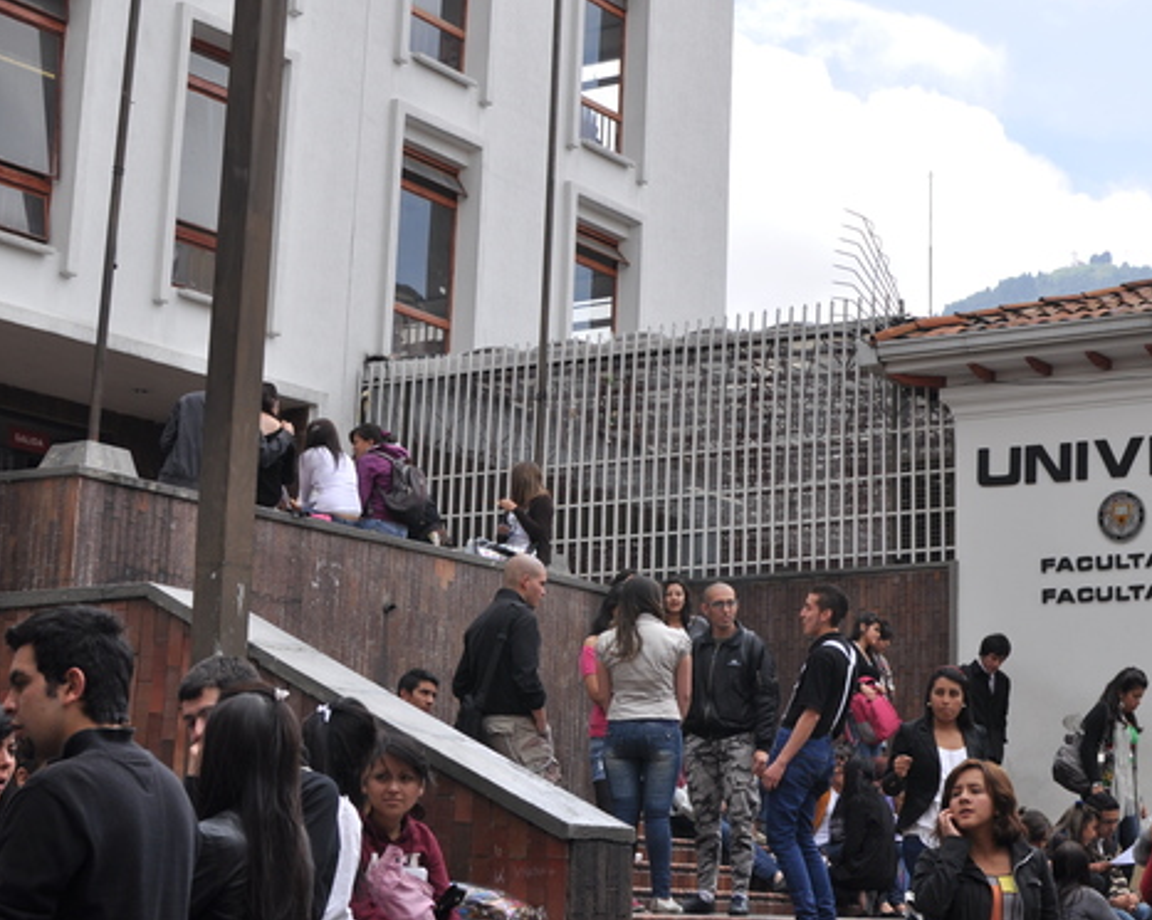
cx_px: 702
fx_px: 2304
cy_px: 419
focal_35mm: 68
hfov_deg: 28.0
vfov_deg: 22.6
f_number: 8
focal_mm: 35
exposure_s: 1/250
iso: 200
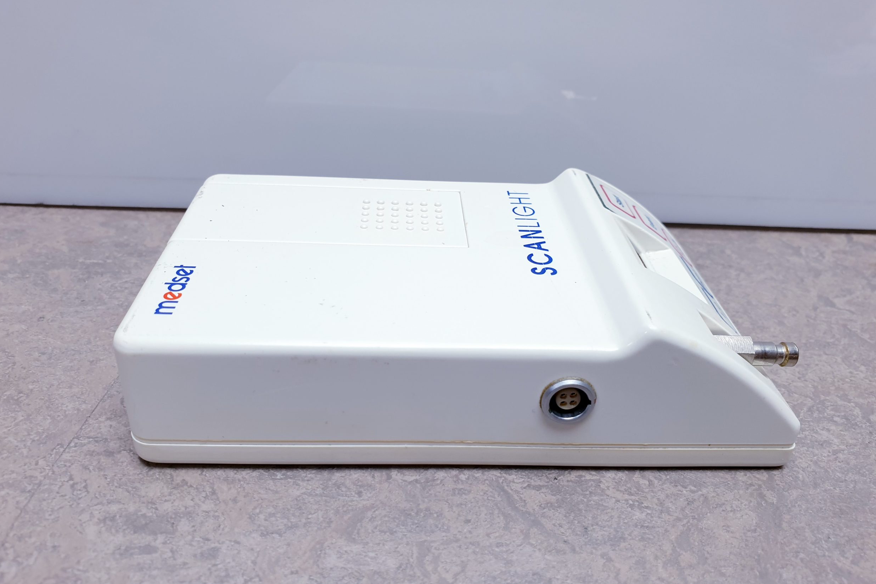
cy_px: 334
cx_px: 439
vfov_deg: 46.3
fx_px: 681
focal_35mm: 28
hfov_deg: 65.5
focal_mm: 4.3
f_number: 2.4
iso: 80
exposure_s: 1/100
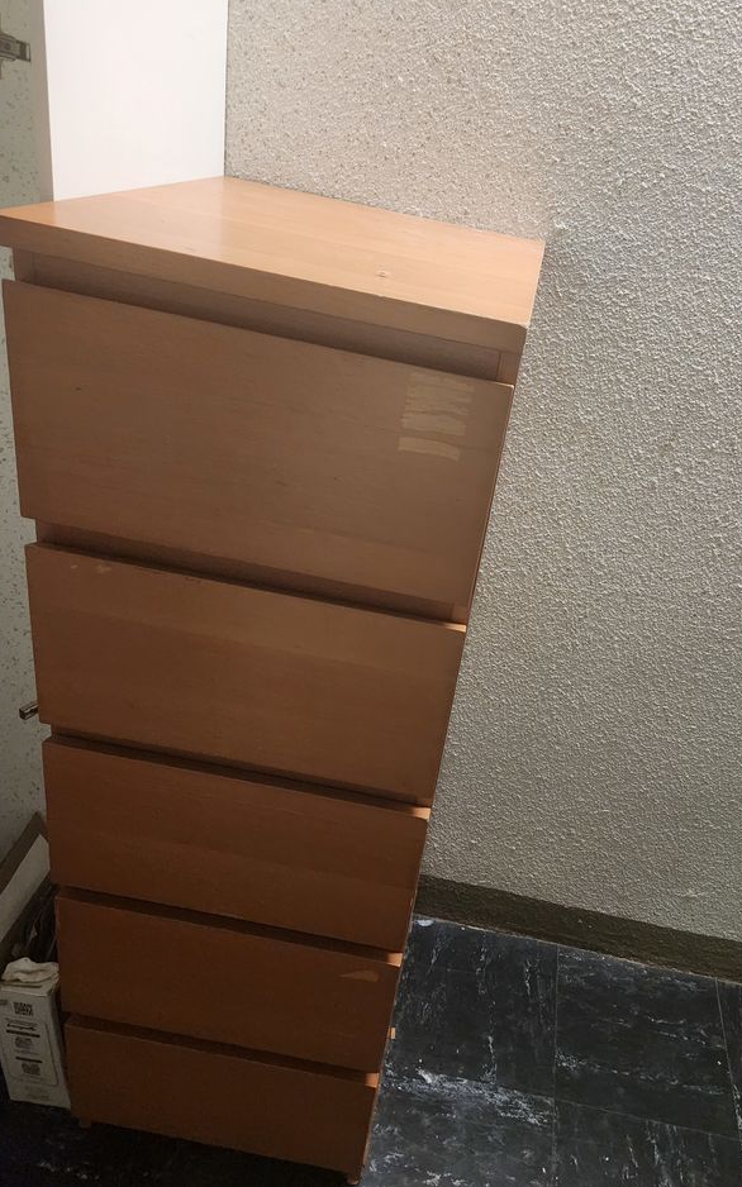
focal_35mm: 26
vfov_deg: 70.4
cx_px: 465
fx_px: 841
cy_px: 562
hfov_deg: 47.1
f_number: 1.8
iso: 1000
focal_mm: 5.4
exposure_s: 1/100
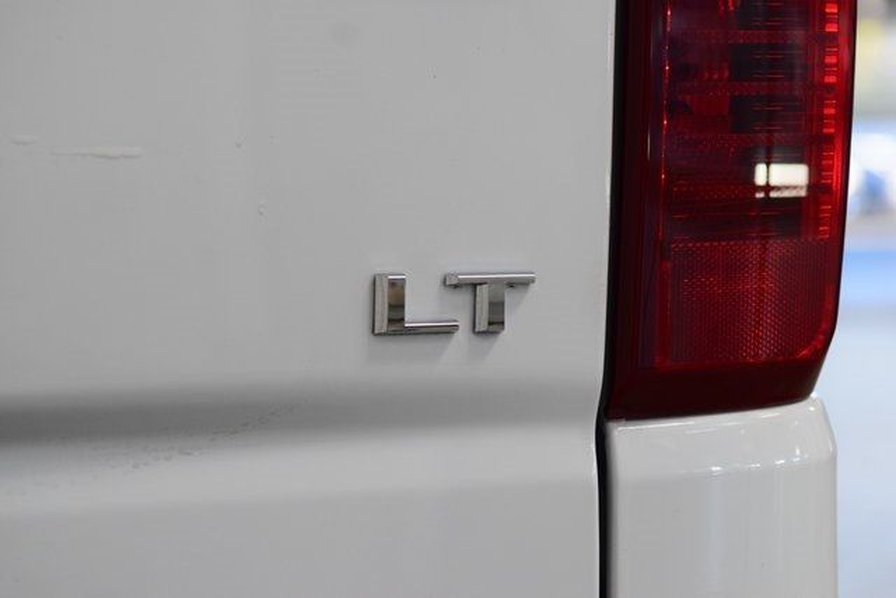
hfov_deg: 19.5
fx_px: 2614
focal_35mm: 105
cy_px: 299
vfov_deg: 13.0
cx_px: 448
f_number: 5
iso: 1600
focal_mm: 70
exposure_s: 1/125
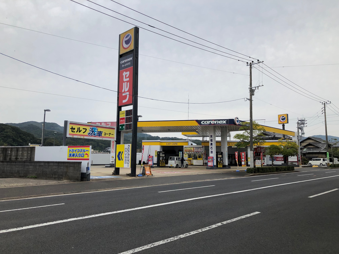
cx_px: 170
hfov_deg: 63.4
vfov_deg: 49.7
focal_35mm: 28
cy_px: 127
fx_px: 274
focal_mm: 3.99
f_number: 1.8
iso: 20
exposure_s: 1/1230
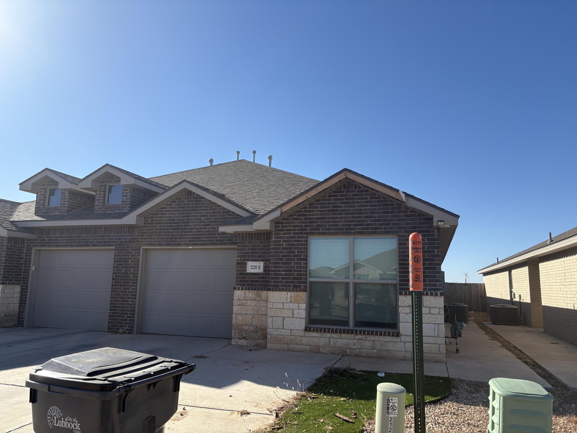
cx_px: 288
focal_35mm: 26
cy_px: 216
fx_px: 433
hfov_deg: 67.3
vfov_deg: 53.1
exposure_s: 1/3448
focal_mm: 5.96
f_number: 1.6
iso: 50
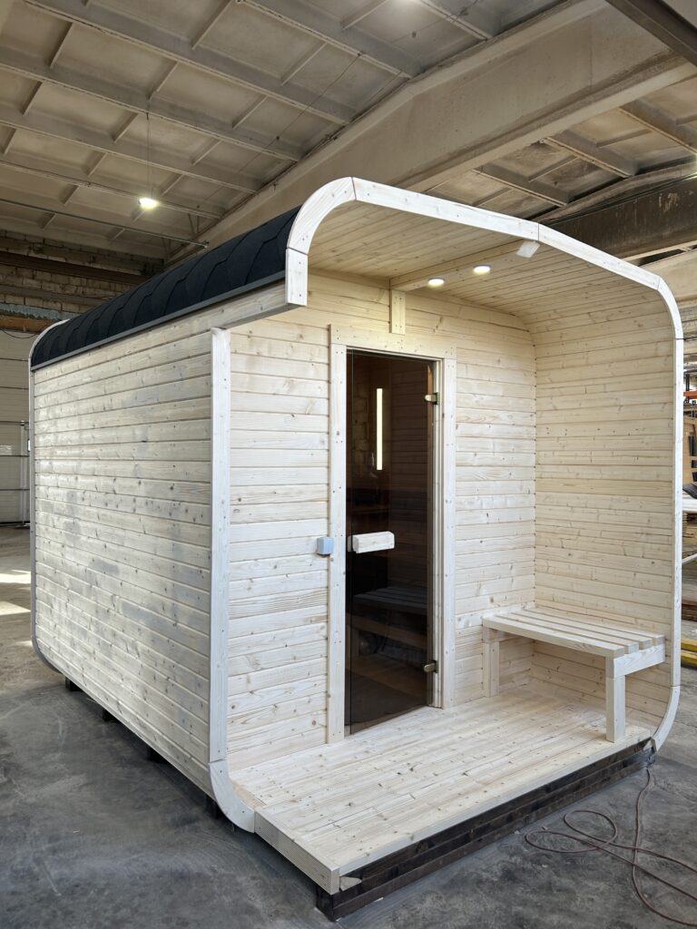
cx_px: 348
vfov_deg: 67.3
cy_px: 464
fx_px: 698
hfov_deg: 53.1
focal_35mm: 26
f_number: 1.5
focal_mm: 5.7
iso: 32
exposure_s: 1/100
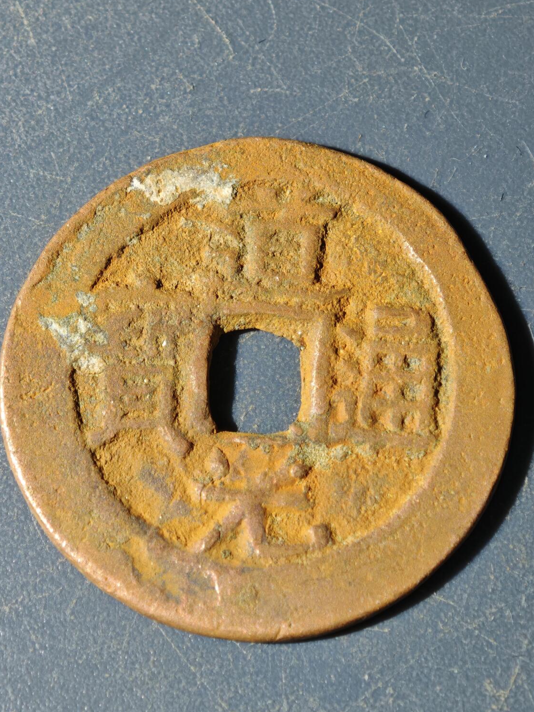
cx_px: 245
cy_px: 355
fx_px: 2592
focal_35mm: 126
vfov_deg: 15.6
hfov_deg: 11.8
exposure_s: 1/100
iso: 200
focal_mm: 9
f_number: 2
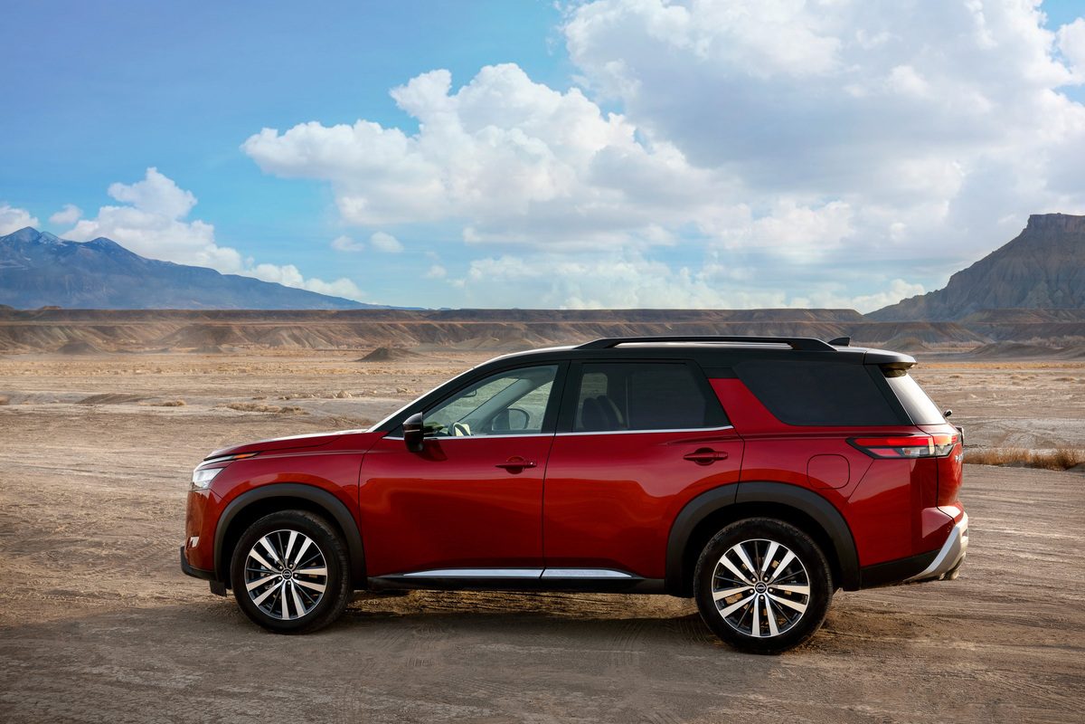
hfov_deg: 41.1
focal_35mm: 48
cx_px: 542
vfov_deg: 28.1
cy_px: 362
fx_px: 1447
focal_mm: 48
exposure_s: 1/320
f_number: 5.6
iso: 250
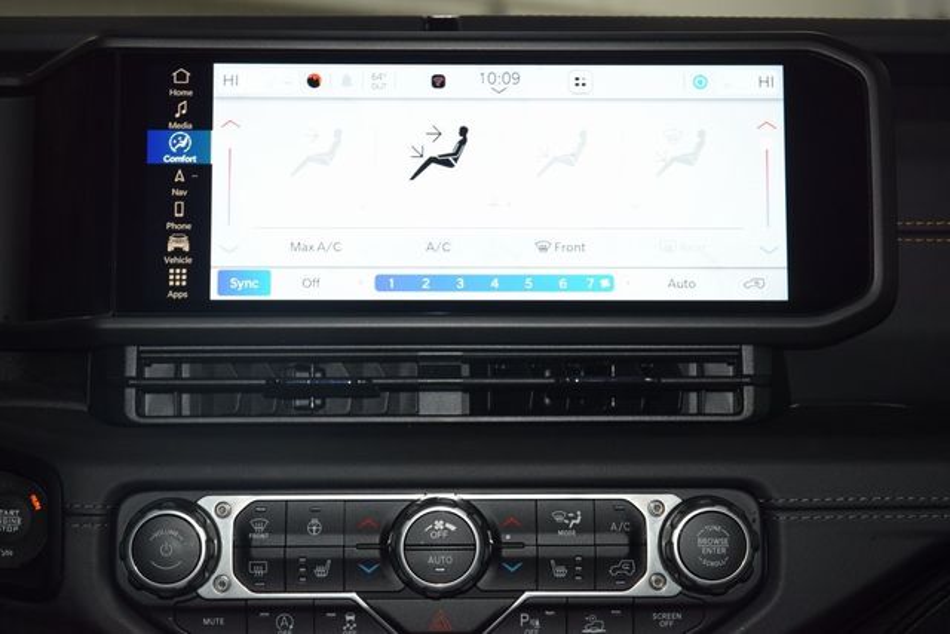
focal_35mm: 75
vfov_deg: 18.2
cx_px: 475
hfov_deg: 27.0
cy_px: 317
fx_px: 1979
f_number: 5.6
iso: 800
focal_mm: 50
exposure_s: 1/125
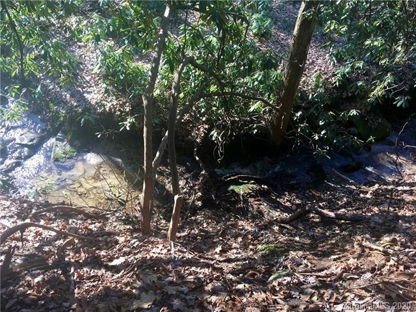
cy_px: 156
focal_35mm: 29
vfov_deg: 48.2
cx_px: 208
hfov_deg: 61.7
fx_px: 349
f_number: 2.2
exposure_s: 1/120
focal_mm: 4.15
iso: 32
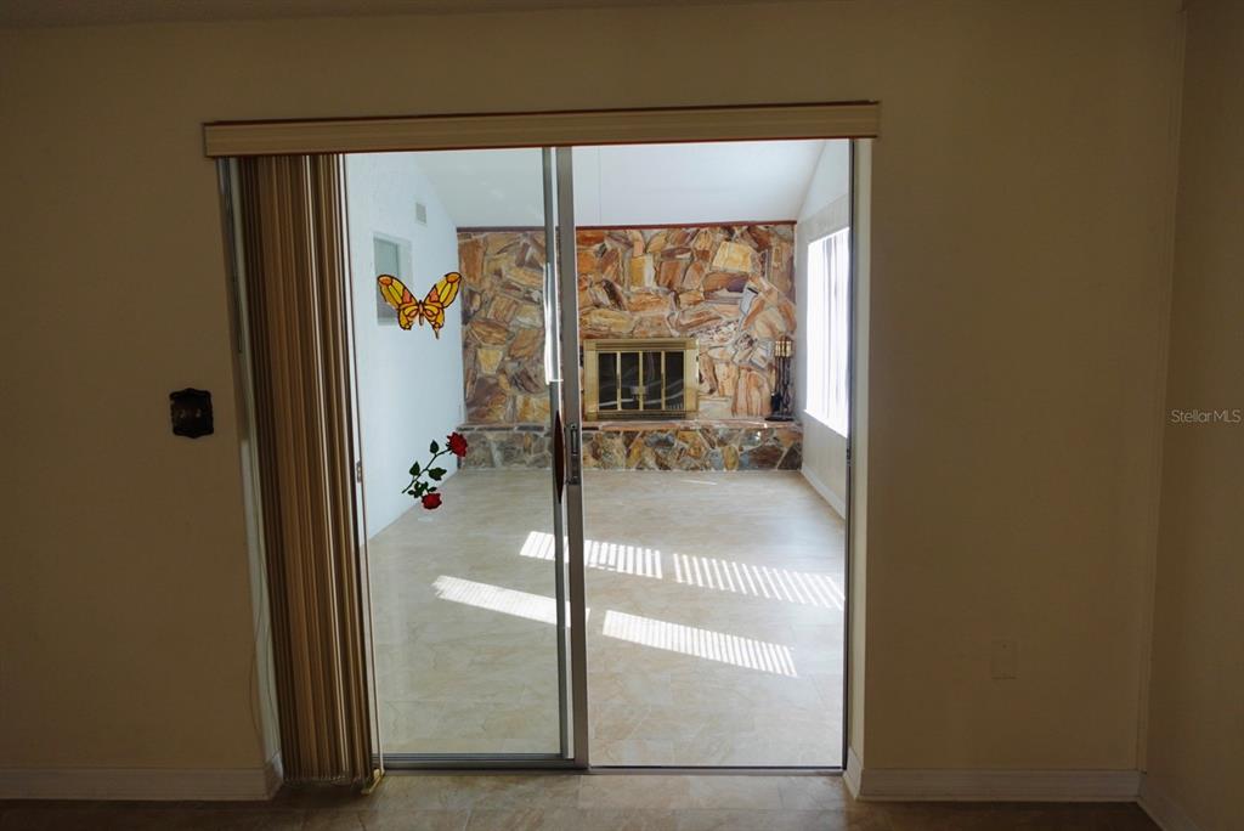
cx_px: 622
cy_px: 416
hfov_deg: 73.7
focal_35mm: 24
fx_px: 830
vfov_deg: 53.2
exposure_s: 1/60
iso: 250
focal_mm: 9.4
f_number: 2.8
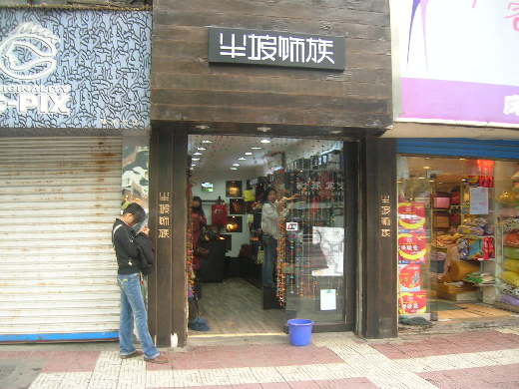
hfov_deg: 54.0
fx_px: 510
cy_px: 194
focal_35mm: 34
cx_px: 260
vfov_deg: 41.8
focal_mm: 5.7
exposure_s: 1/15.1
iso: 50
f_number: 2.9
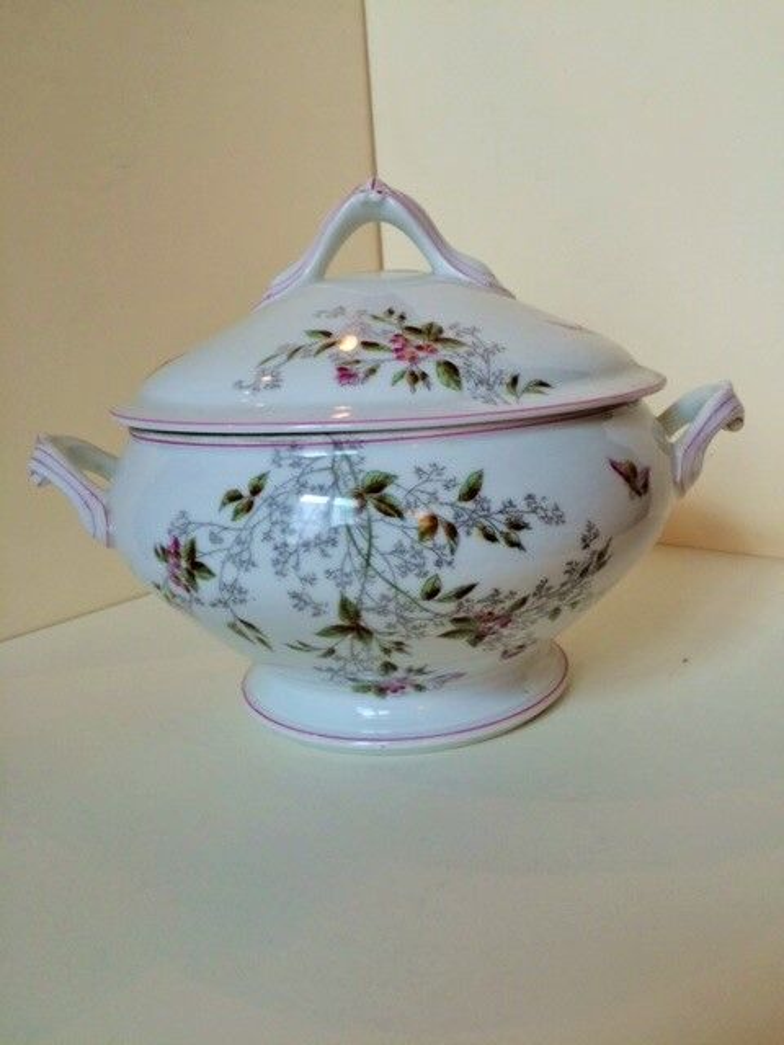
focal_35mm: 29
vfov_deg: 61.7
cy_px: 522
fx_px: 876
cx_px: 392
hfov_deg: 48.2
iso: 100
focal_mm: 4.15
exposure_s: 1/33
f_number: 2.2
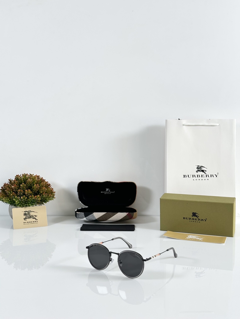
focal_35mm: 48
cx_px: 120
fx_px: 444
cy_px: 160
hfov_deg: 30.3
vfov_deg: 39.7
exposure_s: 1/121
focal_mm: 6.86
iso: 64
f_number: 1.78
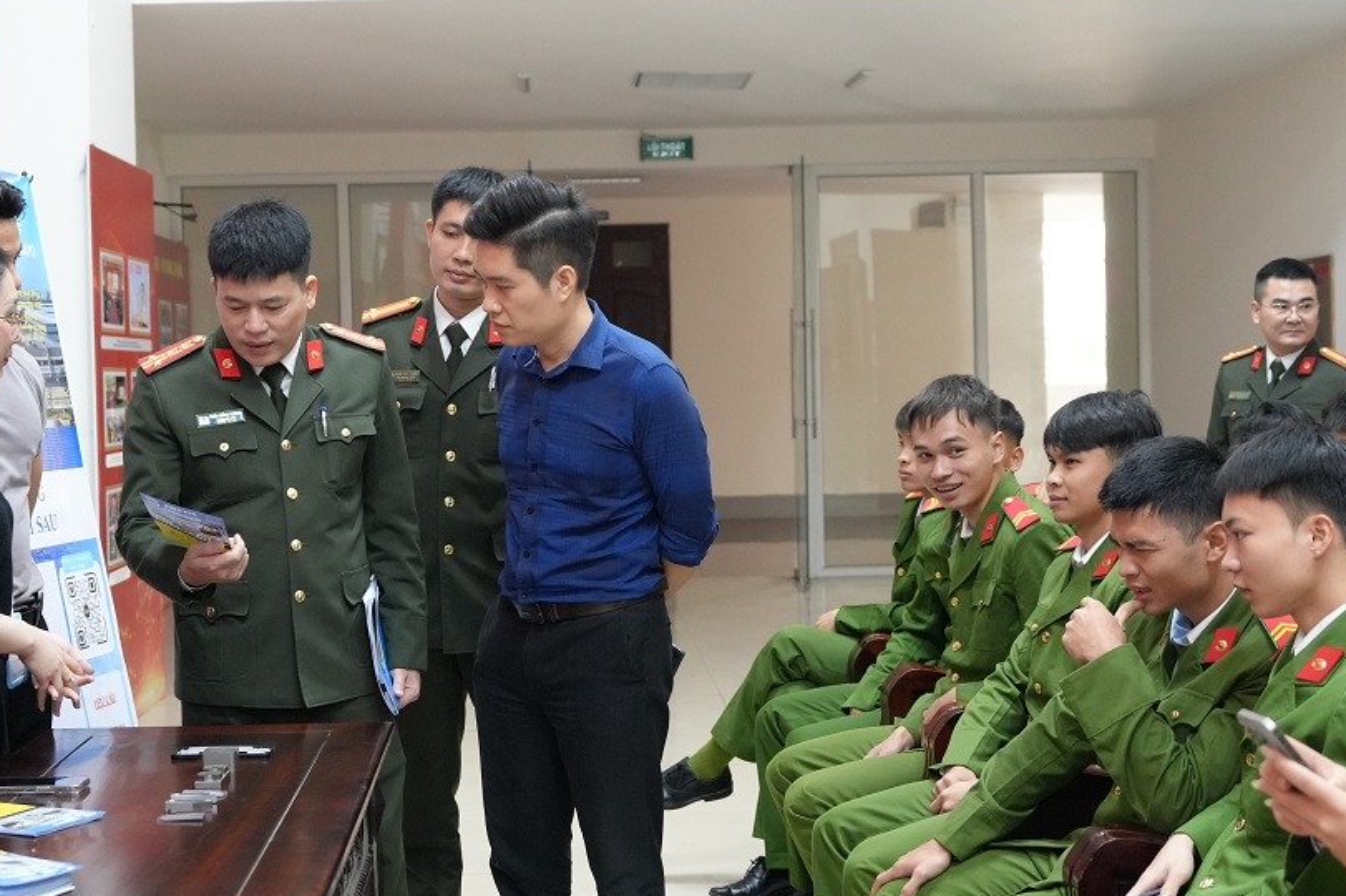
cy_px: 464
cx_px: 583
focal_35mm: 57
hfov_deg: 35.0
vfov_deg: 23.8
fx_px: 2130
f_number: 2.8
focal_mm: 28
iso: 2500
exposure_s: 1/160
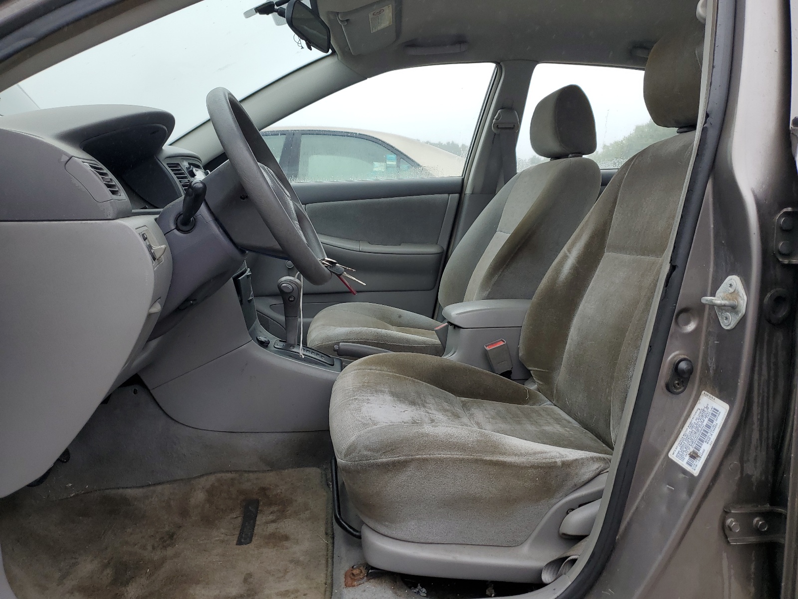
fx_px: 599
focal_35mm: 26
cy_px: 300
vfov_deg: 53.1
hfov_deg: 67.3
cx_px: 399
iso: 50
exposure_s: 1/294
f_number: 1.5
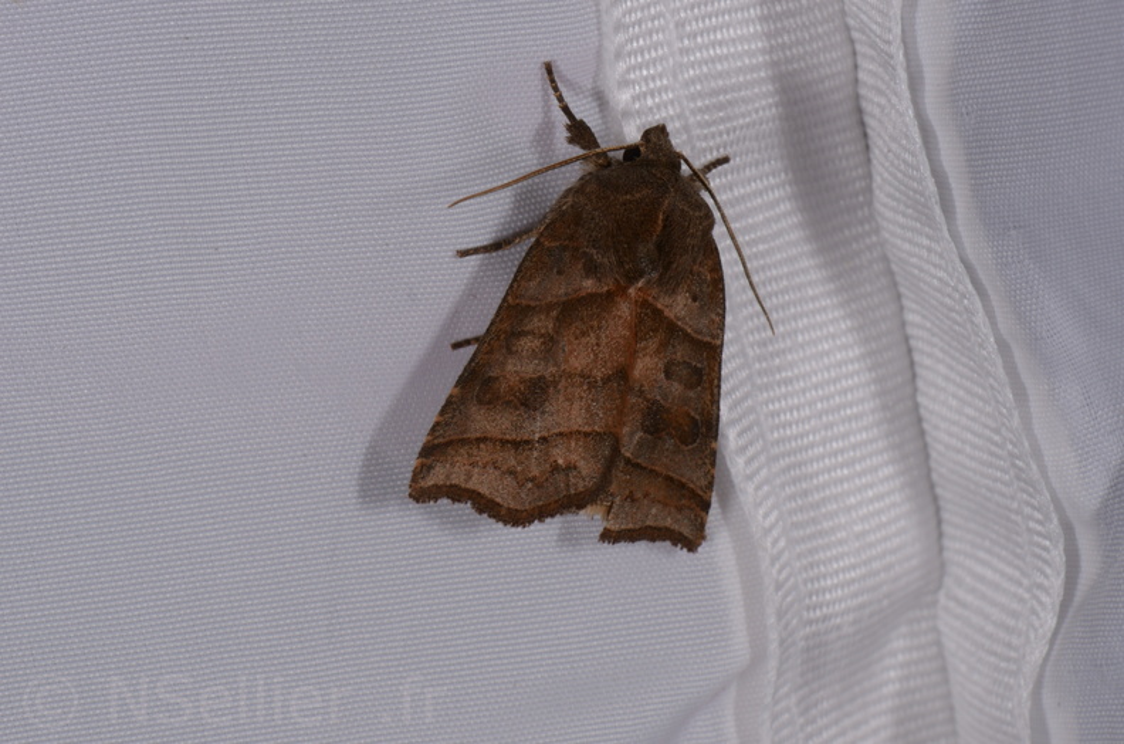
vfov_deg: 10.7
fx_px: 3971
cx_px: 562
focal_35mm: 128
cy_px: 372
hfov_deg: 16.1
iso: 100
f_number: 32
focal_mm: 85
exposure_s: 1/60
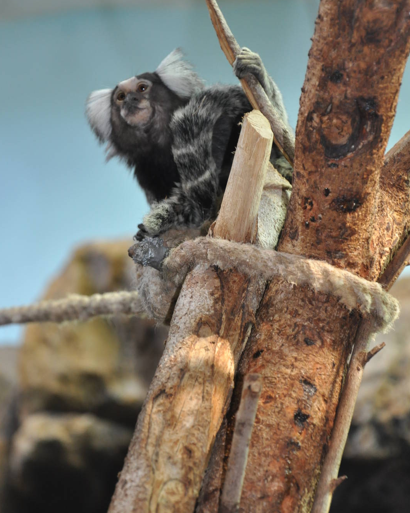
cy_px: 224
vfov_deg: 10.8
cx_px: 205
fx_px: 2709
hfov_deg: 8.7
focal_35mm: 179
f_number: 5.6
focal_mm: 105
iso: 800
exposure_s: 1/60
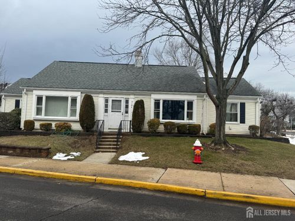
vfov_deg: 56.8
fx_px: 205
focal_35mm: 24
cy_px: 110
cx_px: 148
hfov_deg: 71.6
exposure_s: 1/3247
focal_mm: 6.76
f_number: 1.78
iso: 80
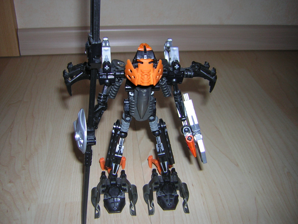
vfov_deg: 39.7
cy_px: 112
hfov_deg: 51.4
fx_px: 310
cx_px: 149
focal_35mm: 36
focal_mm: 4.7
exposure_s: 1/60.1
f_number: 2.6
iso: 50
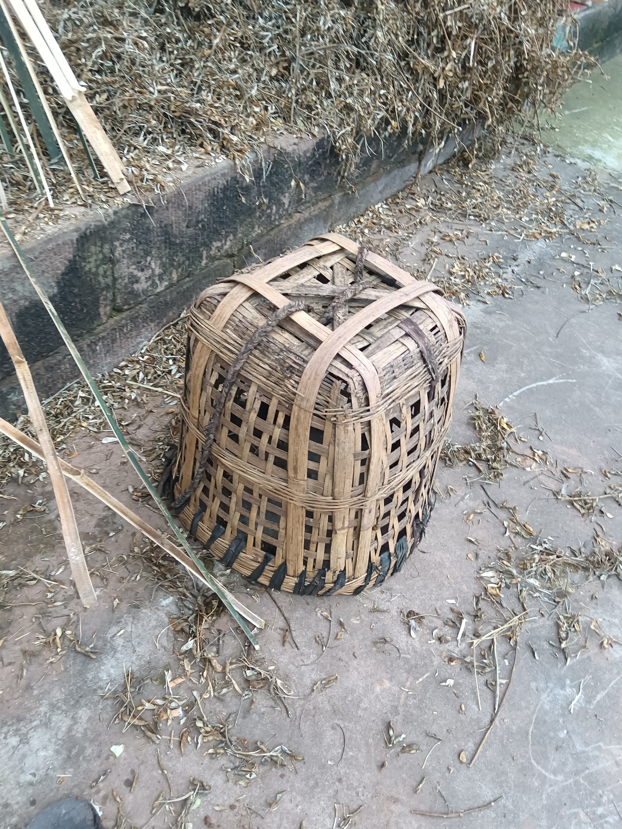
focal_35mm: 27
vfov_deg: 65.3
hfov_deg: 51.4
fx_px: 647
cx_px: 311
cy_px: 414
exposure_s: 1/100
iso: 566
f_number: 1.9
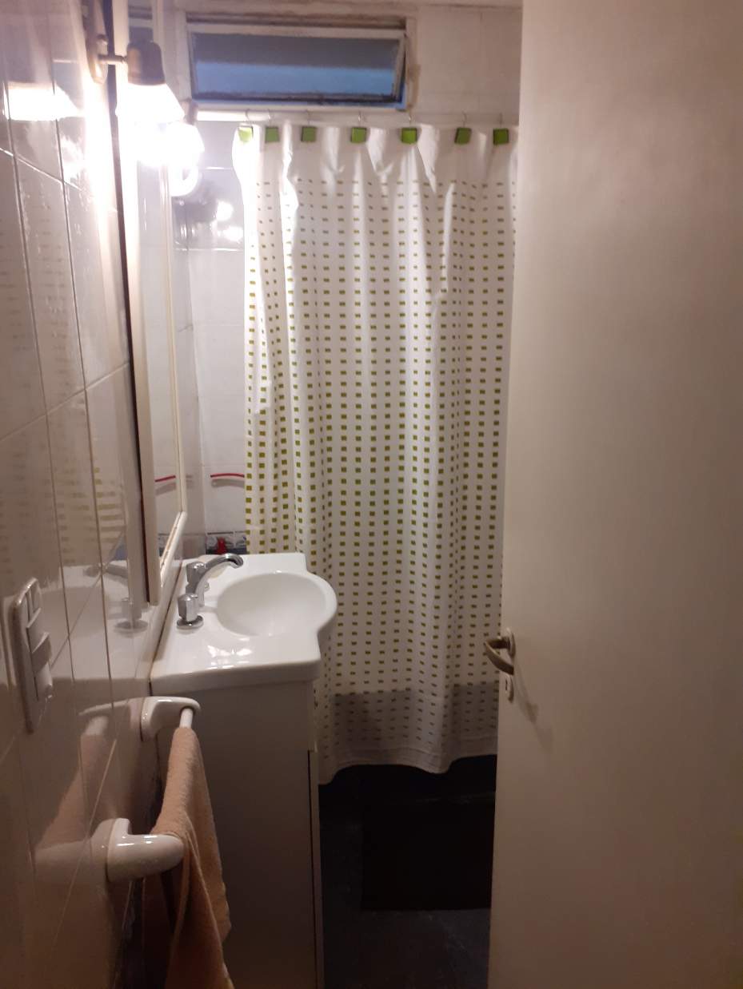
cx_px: 372
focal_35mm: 27
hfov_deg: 51.4
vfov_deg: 65.3
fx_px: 772
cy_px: 494
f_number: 1.9
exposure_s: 1/33
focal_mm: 3.6
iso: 200
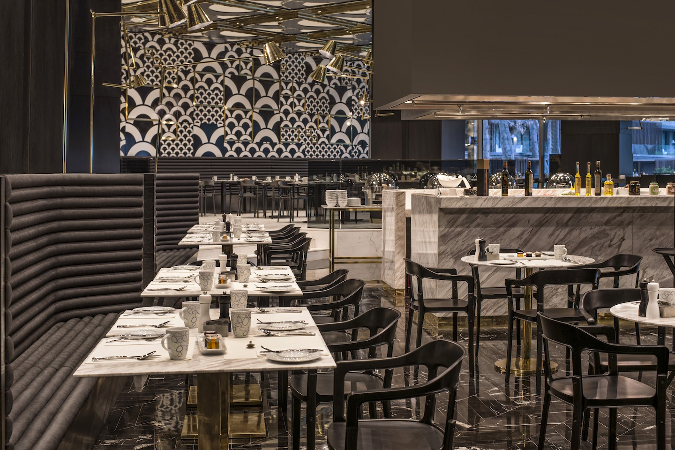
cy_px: 225
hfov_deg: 39.6
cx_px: 338
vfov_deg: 27.0
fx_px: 937
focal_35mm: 50
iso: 100
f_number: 8
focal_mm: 50
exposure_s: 2.5
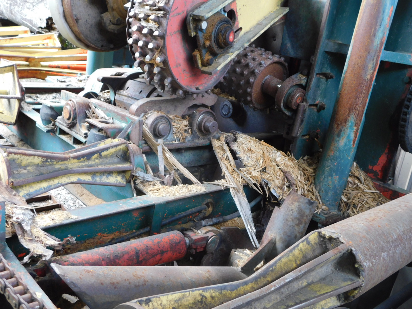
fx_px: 428
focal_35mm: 36
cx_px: 206
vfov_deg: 39.7
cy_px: 154
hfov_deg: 51.4
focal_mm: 6.3
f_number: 3.5
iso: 140
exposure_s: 1/30
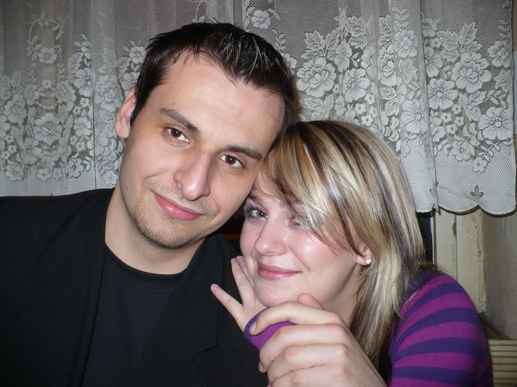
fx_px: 553
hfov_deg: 50.1
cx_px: 258
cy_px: 194
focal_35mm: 37
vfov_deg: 38.7
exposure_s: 1/30
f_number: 2.8
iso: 100
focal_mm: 6.1
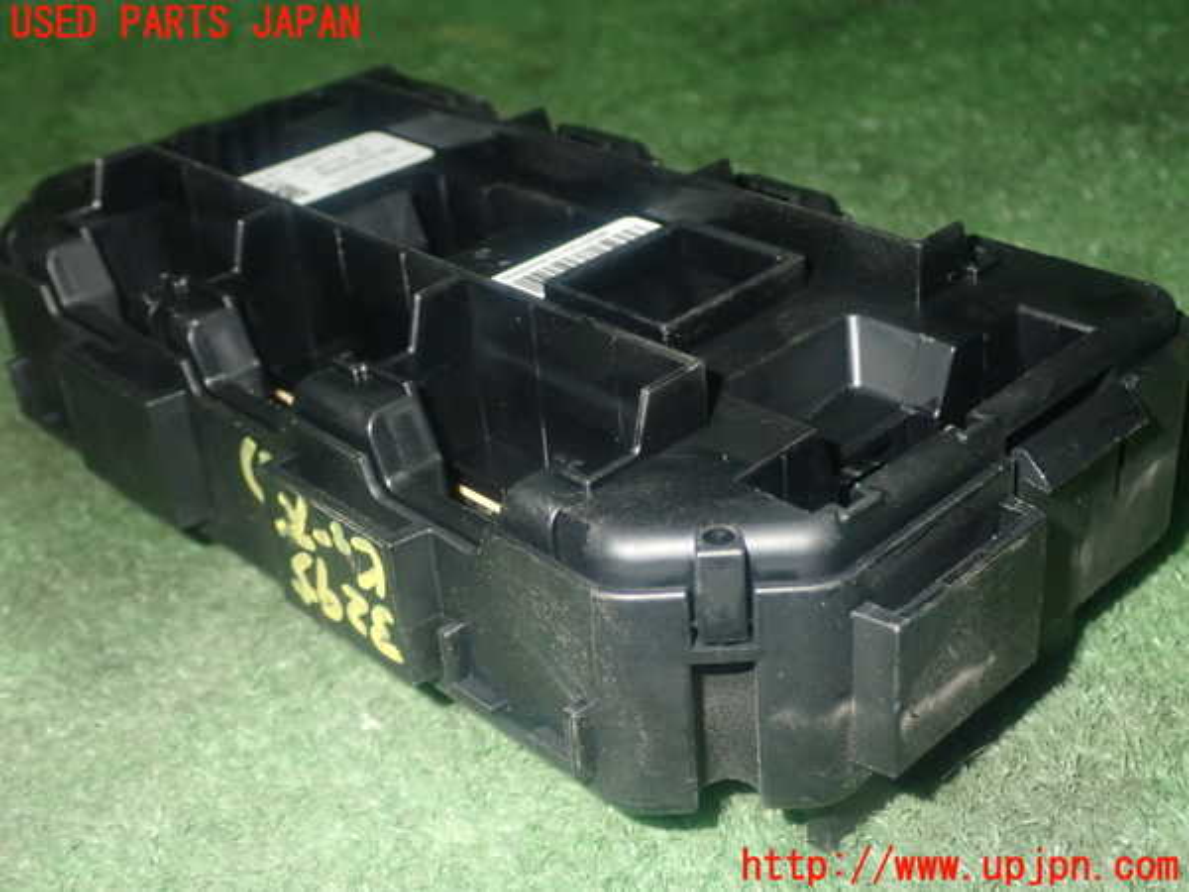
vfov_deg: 30.9
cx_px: 594
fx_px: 1614
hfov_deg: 40.4
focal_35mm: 47
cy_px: 446
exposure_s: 1/50
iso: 800
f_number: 9
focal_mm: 8.4
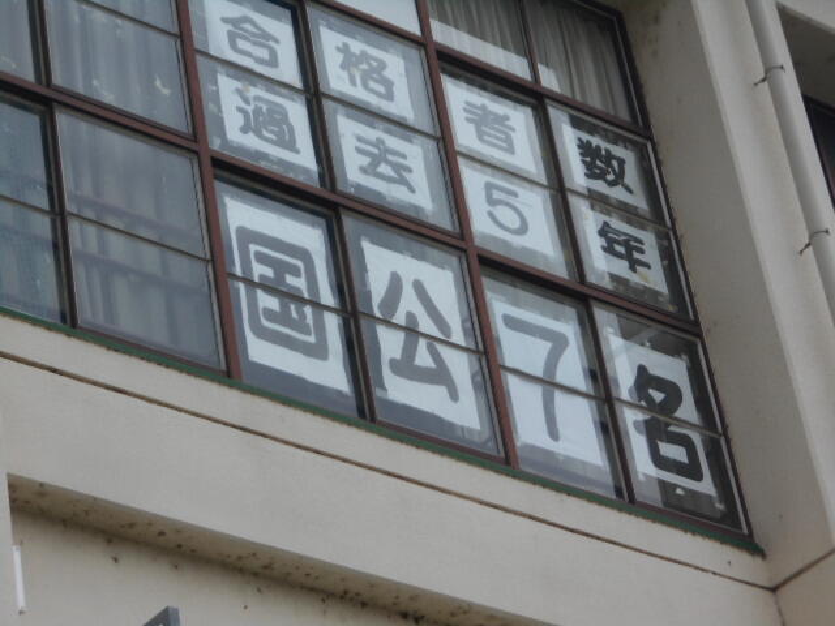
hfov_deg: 15.2
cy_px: 313
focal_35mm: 130
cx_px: 418
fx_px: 3136
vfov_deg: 11.4
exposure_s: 1/400
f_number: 6.5
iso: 80
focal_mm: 23
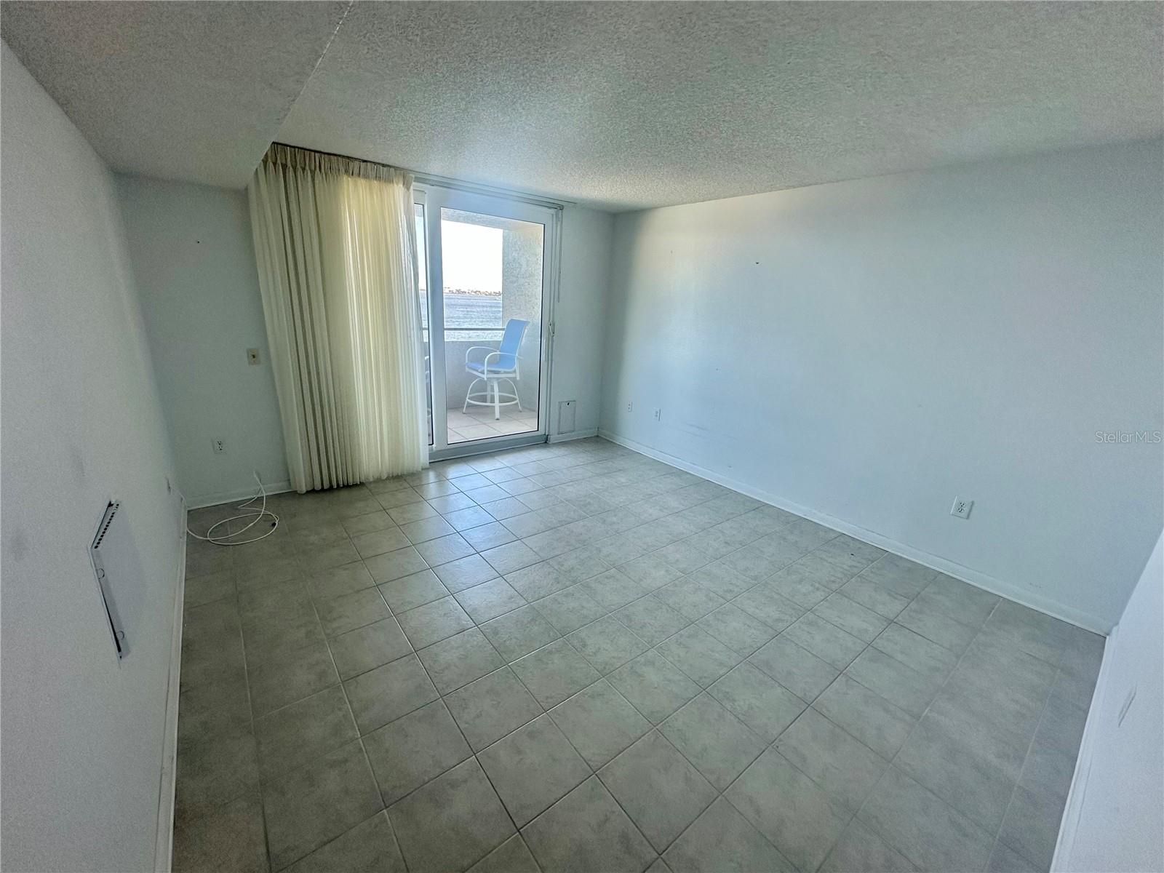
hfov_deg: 102.1
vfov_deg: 85.7
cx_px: 582
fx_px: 471
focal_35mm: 14
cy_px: 436
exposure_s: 1/120
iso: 125
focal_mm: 2.22
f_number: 2.2
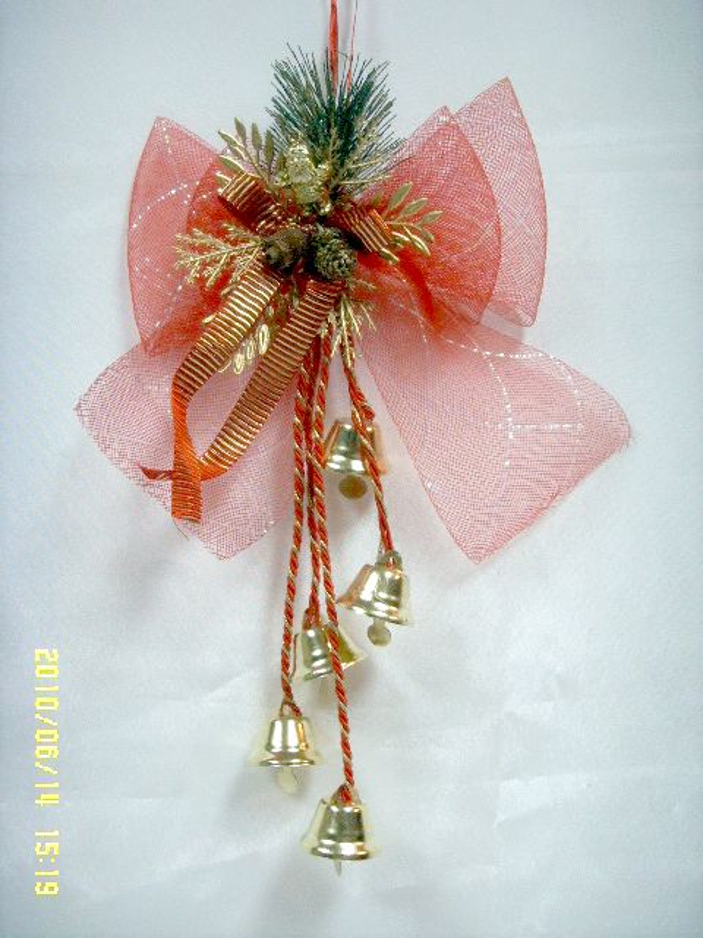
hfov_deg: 36.8
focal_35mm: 39
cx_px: 352
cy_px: 469
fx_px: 1056
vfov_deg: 47.9
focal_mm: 6.6
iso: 150
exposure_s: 1/45
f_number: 3.5
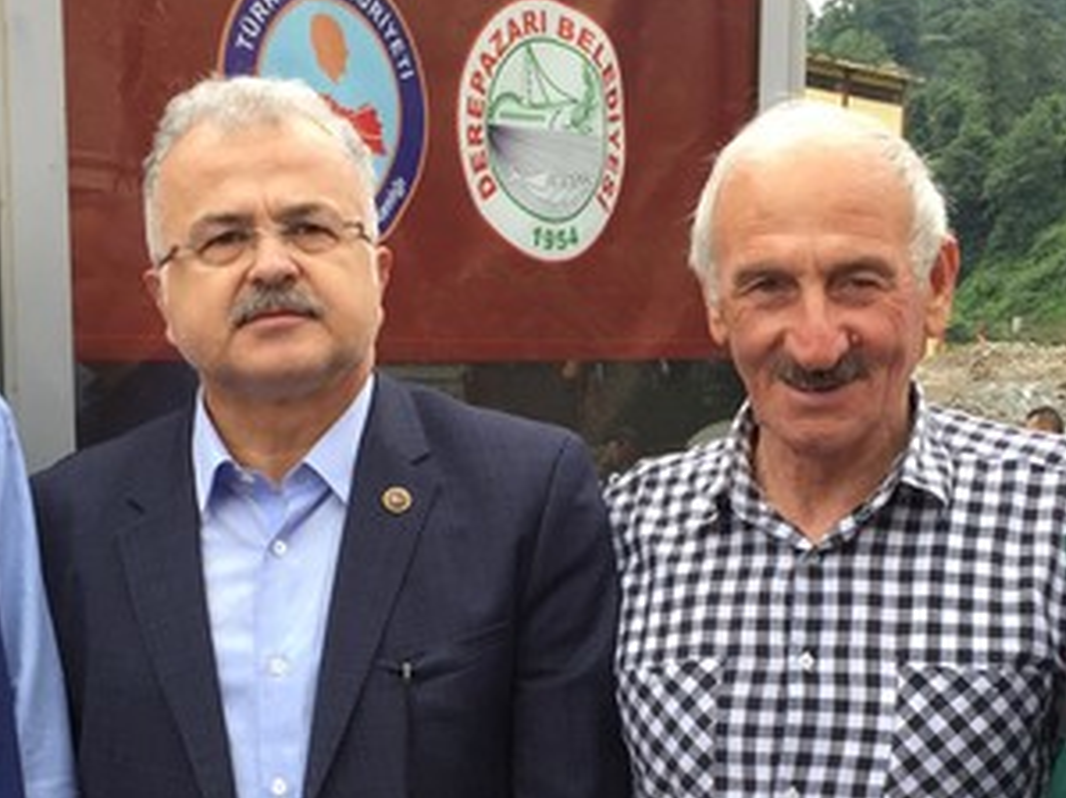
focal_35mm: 65
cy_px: 688
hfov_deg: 29.8
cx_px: 478
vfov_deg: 22.1
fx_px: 2001
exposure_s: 1/100
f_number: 2.2
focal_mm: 4.15
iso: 40
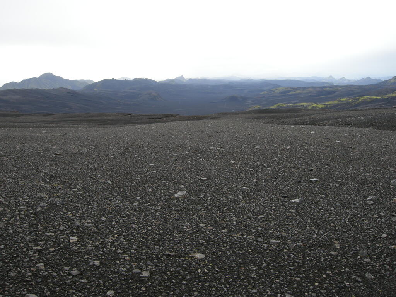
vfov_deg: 40.7
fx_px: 400
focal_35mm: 35
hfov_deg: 52.6
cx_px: 198
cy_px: 148
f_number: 4.8
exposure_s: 1/216
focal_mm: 7.5
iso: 100
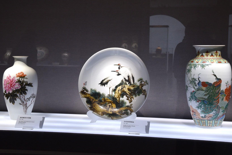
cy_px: 67
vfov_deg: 20.3
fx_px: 432
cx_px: 110
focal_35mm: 67
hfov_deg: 30.1
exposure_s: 1/40
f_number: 13
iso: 560
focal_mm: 55
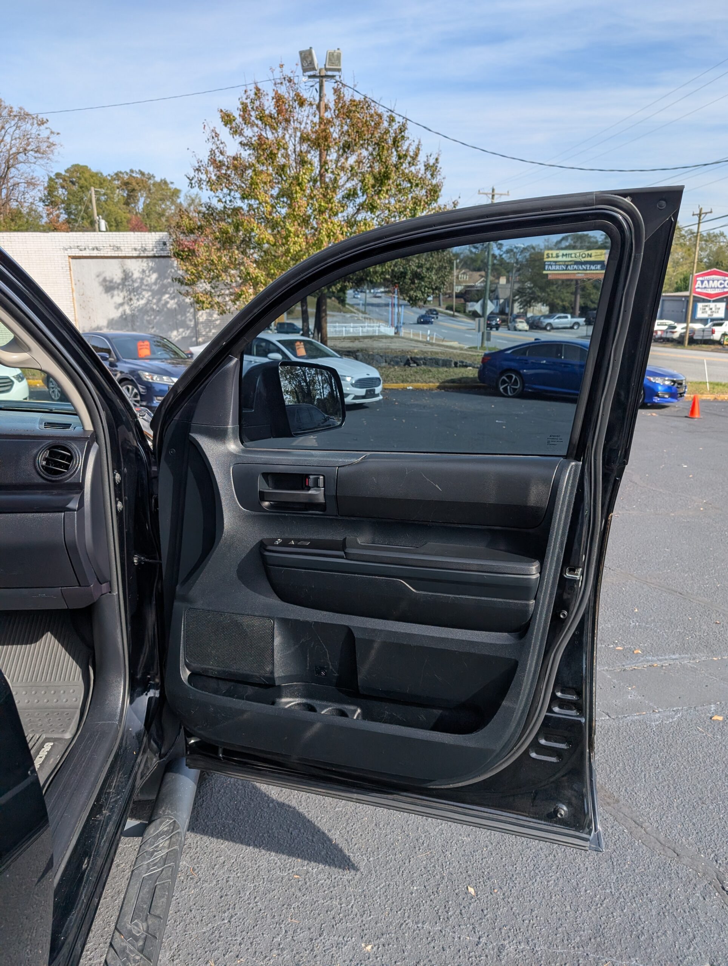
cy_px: 483
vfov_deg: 71.5
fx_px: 671
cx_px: 364
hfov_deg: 56.9
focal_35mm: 24
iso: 20
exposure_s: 1/670
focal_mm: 6.9
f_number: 1.68
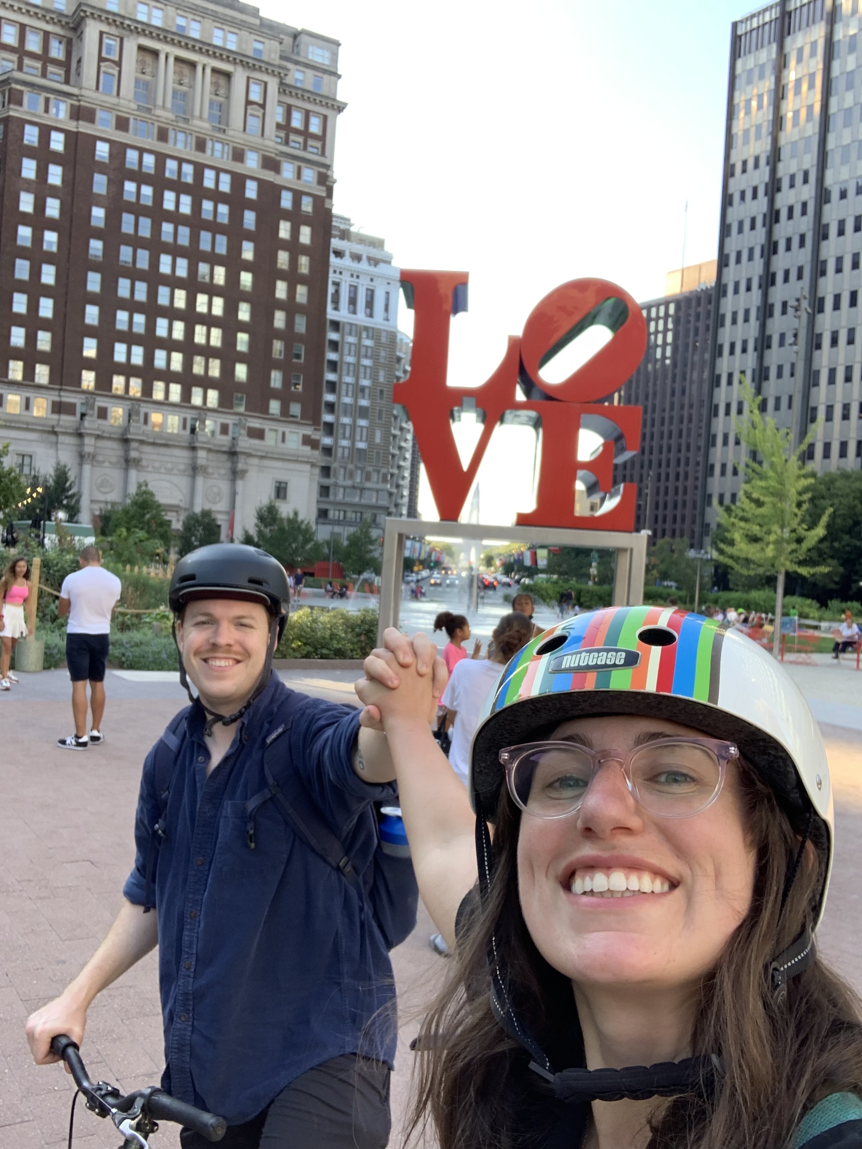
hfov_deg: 44.2
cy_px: 574
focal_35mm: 32
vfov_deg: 56.8
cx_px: 431
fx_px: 1062
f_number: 2.2
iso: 32
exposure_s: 1/121
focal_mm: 2.87
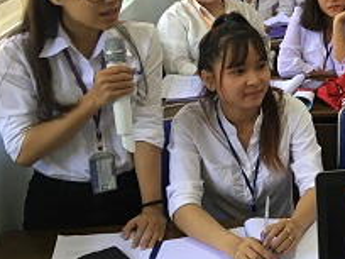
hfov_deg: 24.8
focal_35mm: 71
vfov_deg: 20.3
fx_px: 708
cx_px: 413
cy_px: 26
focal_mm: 4.15
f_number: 2.2
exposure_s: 1/33
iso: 80
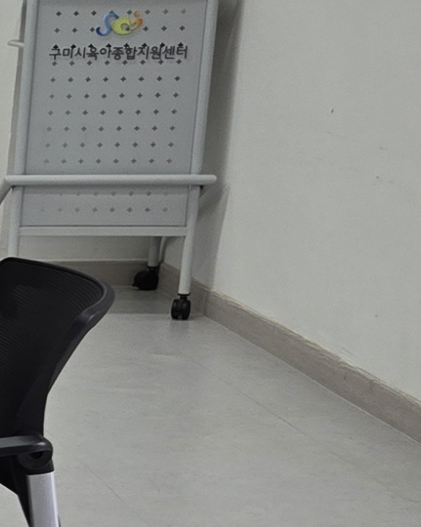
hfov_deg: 8.8
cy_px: 445
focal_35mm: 136
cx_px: -950
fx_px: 2118
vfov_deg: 14.1
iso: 32
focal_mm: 5.4
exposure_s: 1/120
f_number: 1.8
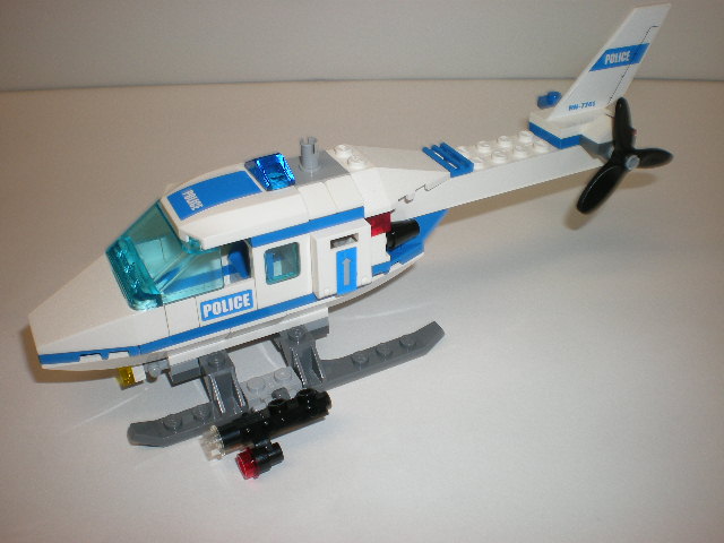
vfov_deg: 37.7
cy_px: 272
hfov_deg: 49.0
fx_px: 795
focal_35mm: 38
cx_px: 362
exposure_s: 1/38.8
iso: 64
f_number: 4.6
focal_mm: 6.3
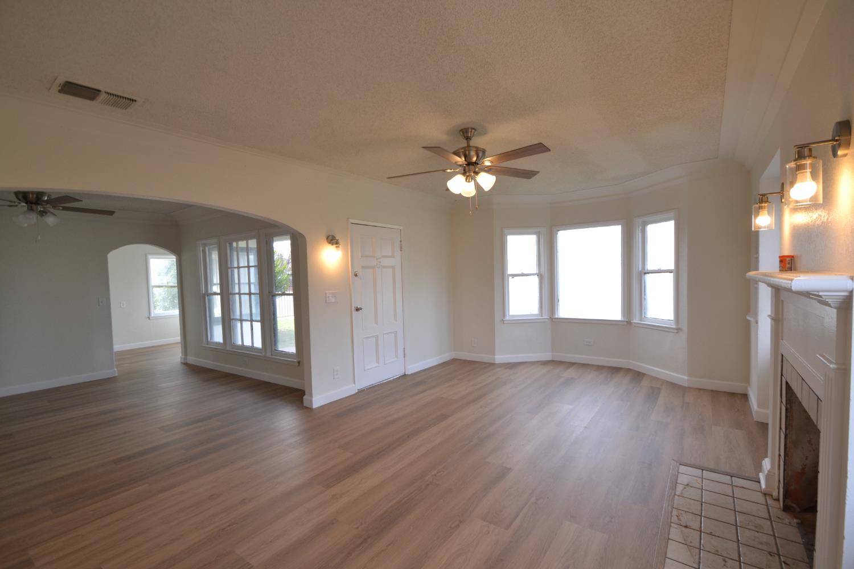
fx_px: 356
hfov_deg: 100.4
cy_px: 284
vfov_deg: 77.3
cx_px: 427
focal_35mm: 15
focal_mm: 10
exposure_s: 1/100
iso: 400
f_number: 5
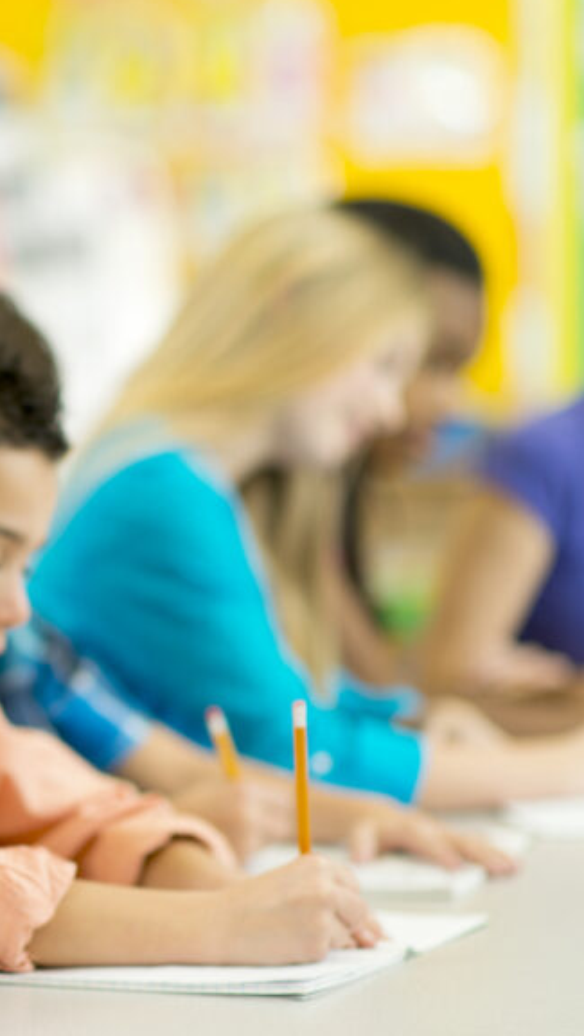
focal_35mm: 158
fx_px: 4345
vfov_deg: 13.6
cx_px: -230
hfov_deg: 7.6
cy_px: 502
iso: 100
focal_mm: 85
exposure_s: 1/200
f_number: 2
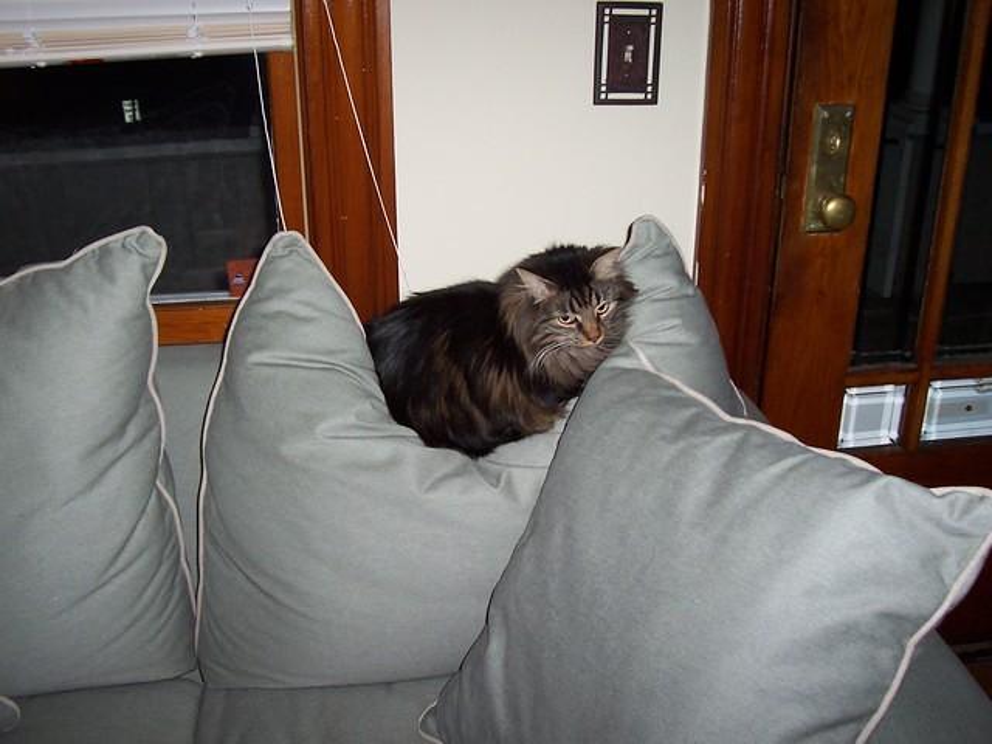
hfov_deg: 50.1
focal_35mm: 37
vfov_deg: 38.7
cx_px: 496
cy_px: 372
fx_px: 1060
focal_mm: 5.6
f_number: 2.8
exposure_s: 1/60
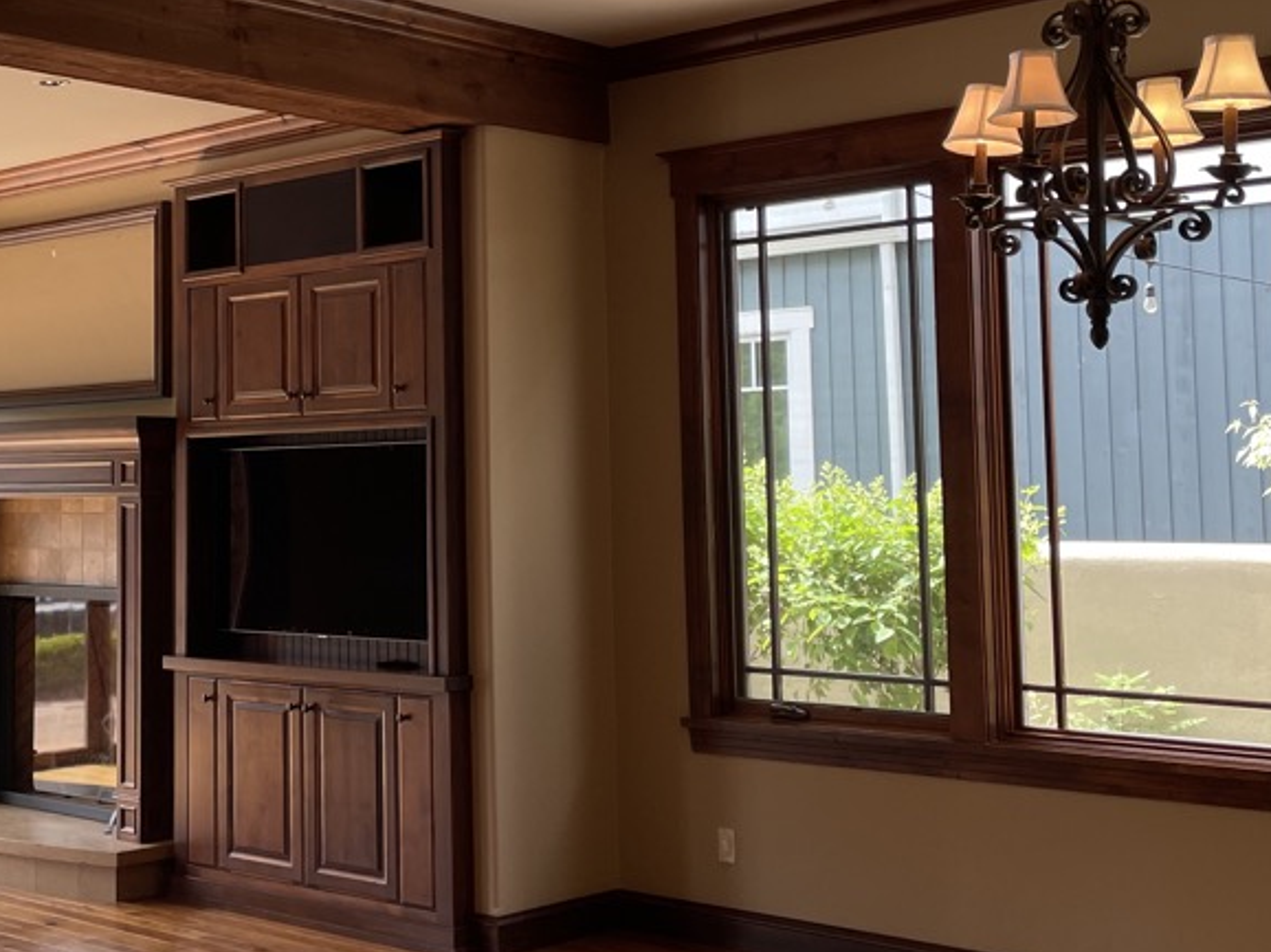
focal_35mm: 54
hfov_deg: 34.8
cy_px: 367
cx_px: 321
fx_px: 1982
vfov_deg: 26.9
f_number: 1.6
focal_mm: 4.2
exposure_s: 1/120
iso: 32
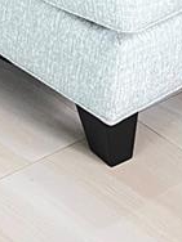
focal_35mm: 166
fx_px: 1164
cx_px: -232
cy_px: -330
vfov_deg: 10.4
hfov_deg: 8.3
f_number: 1.5
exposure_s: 1/60
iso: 100
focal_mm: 5.7
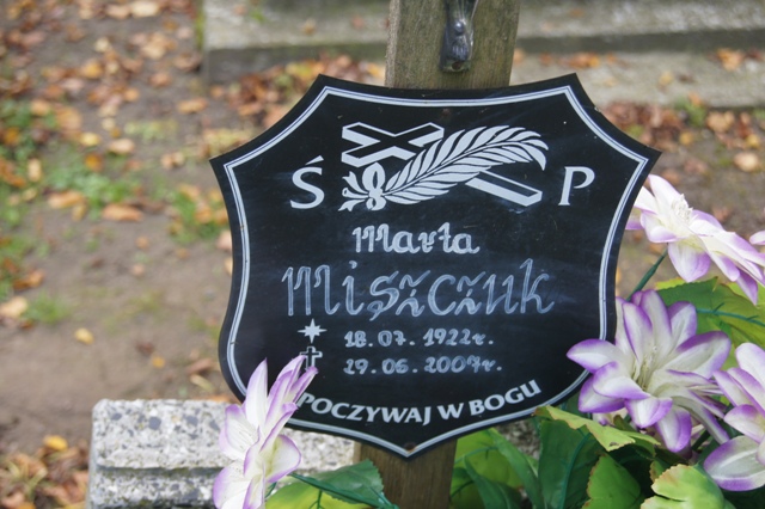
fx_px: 1434
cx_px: 382
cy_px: 254
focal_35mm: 68
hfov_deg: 29.9
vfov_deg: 20.1
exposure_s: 1/80
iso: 200
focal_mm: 45
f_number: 5.6
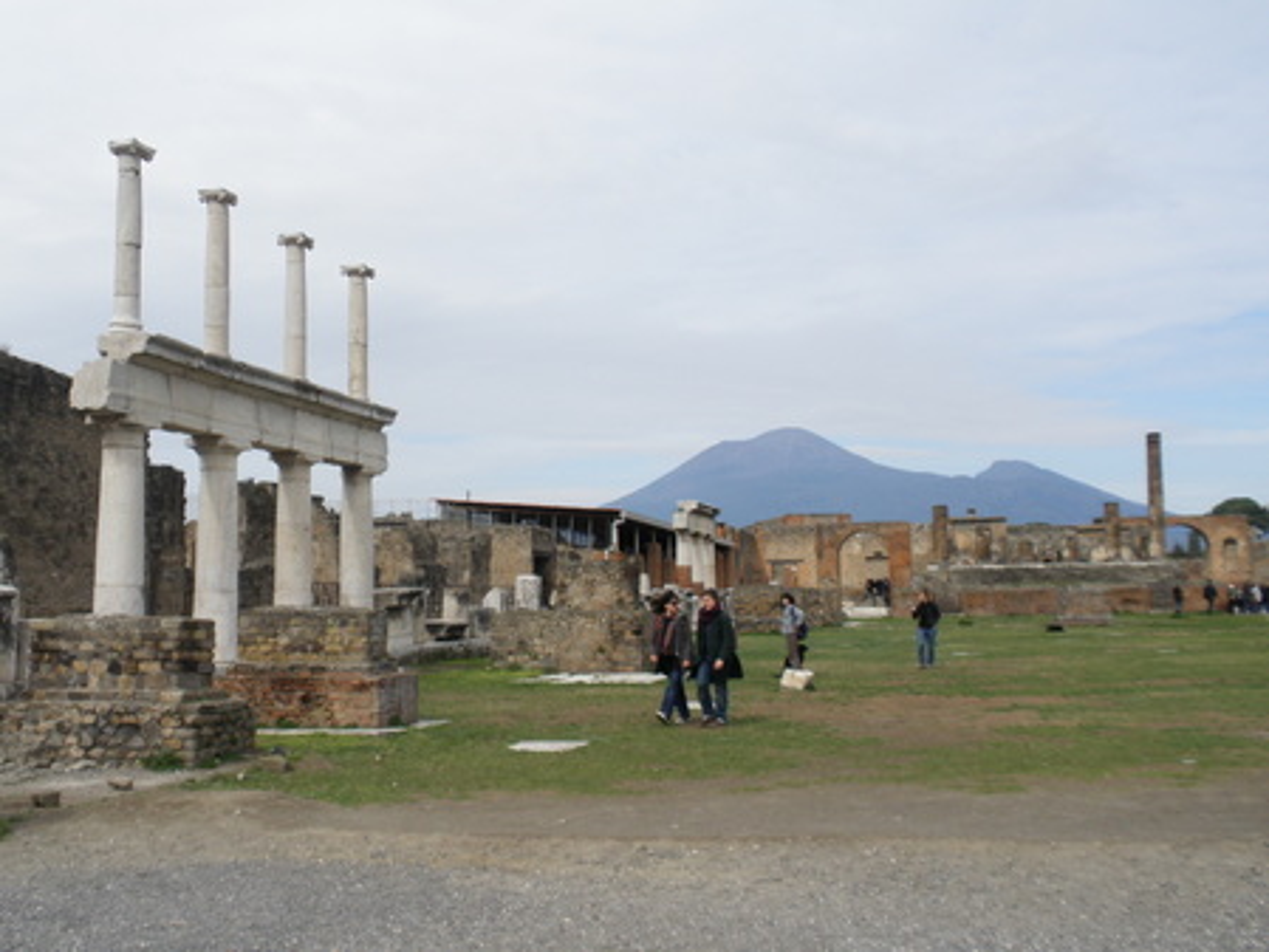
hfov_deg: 46.8
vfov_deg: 36.0
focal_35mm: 40
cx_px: 634
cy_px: 476
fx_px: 1467
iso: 64
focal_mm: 7.1
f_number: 10
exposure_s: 1/125
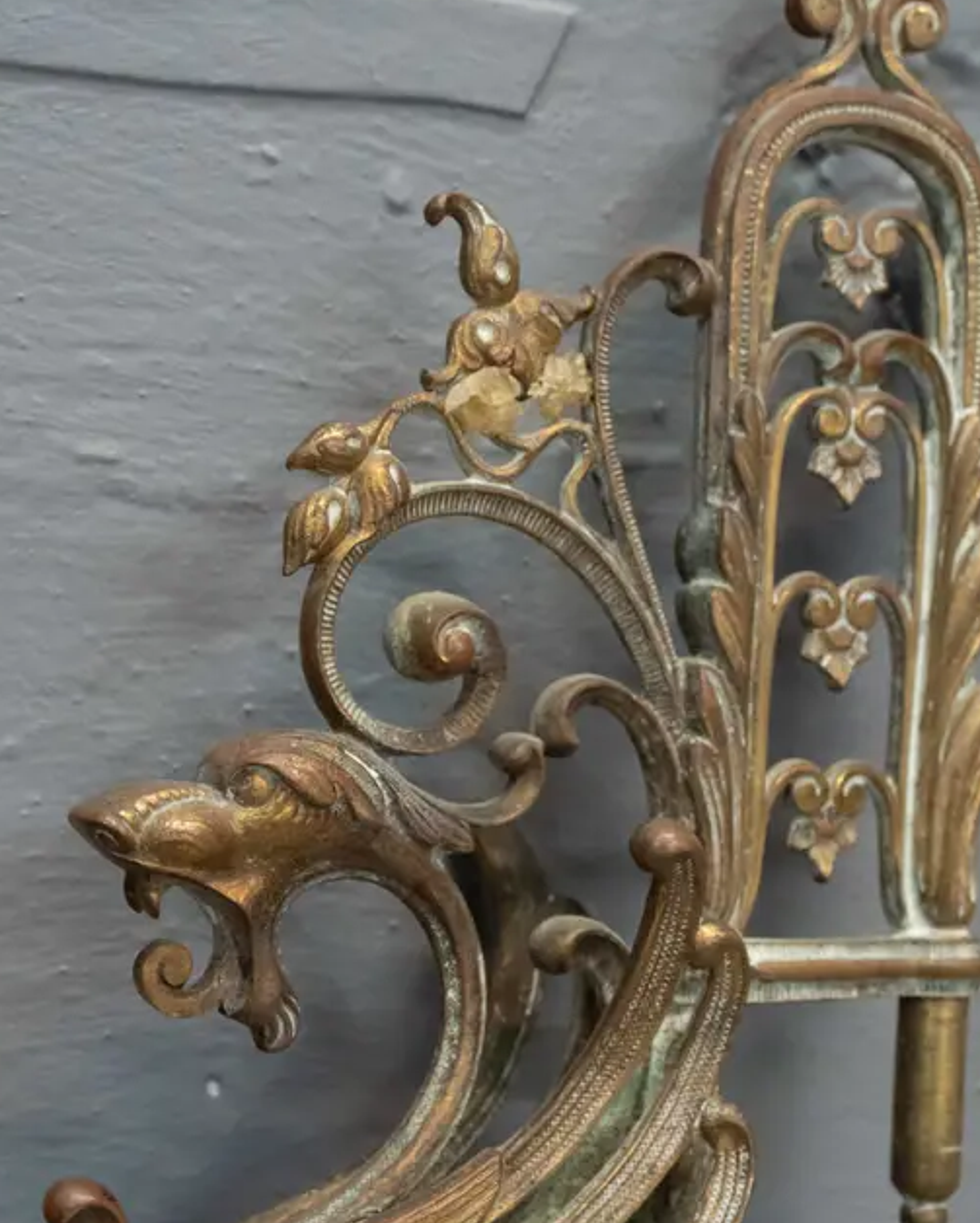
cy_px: 797
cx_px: 415
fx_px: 2536
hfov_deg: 21.9
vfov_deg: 27.0
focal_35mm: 70
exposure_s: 1/125
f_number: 5.6
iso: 3200
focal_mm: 22
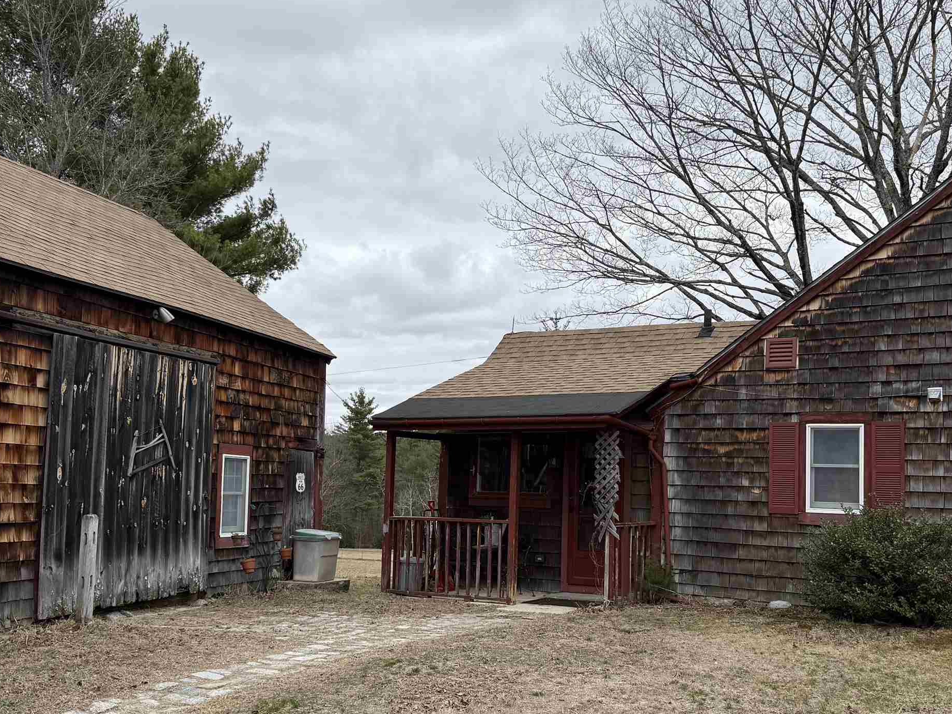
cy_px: 401
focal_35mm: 40
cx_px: 530
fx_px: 1100
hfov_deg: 46.7
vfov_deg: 35.9
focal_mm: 6.76
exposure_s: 1/2299
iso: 80
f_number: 1.78
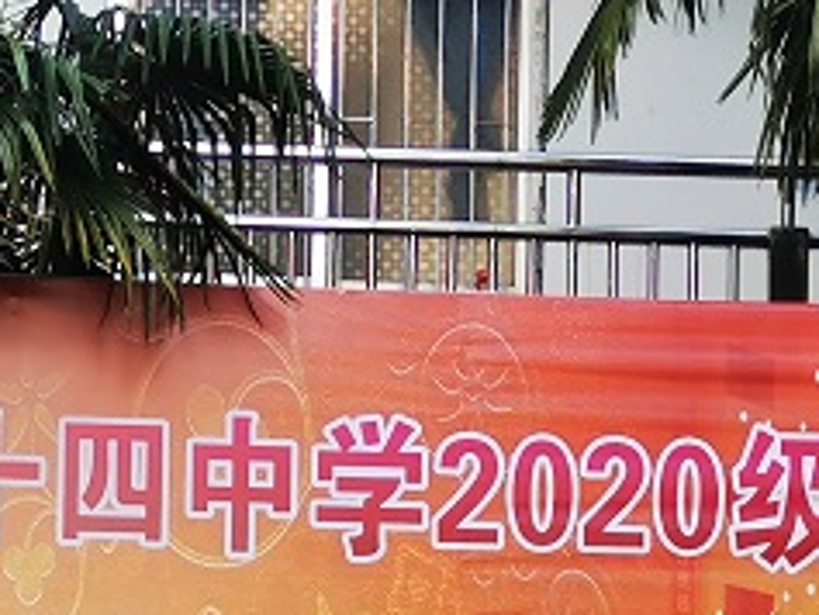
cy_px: 833
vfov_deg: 6.8
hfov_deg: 9.1
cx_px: -83
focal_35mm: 216
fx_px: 5113
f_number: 1.8
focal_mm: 5.58
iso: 50
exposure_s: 1/269
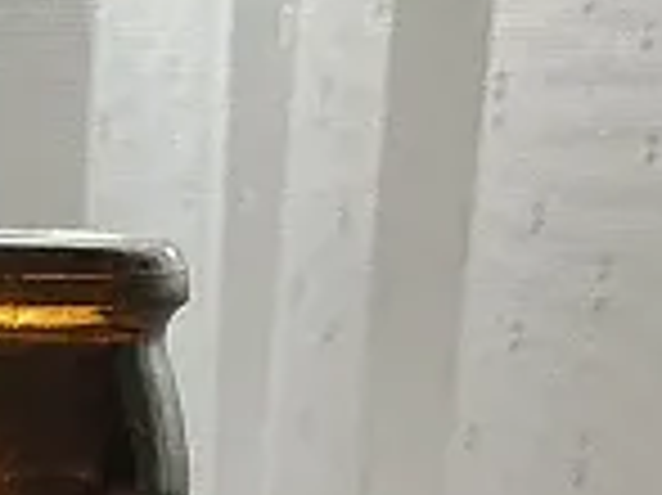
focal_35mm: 202
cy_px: 1606
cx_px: -518
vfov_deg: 6.5
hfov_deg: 9.4
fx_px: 3860
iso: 80
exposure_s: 1/60
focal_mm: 3
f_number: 1.8
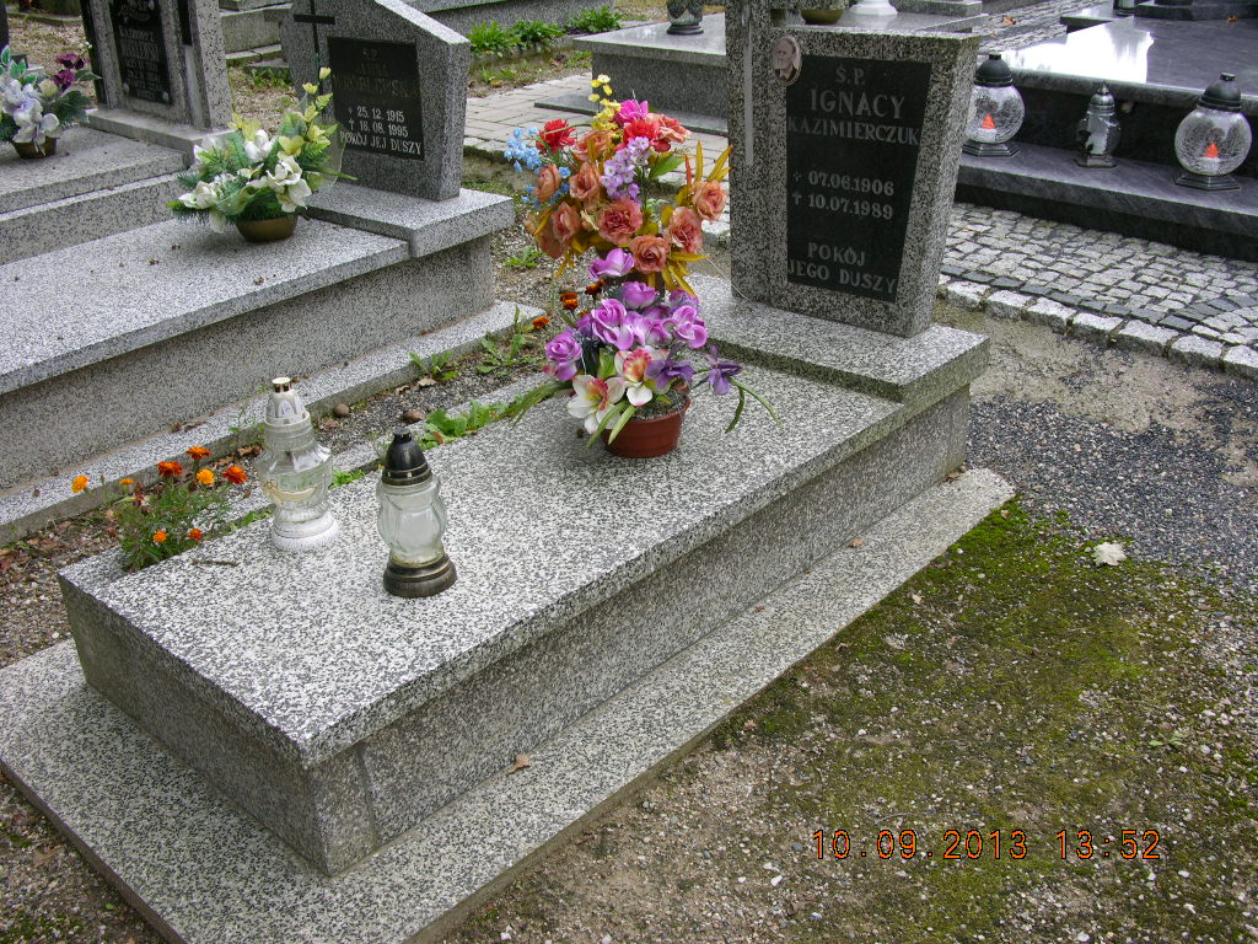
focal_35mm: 35
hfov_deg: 52.6
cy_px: 472
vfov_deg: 40.7
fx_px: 1272
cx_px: 629
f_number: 4
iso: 50
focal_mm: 8.9
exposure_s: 1/76.7
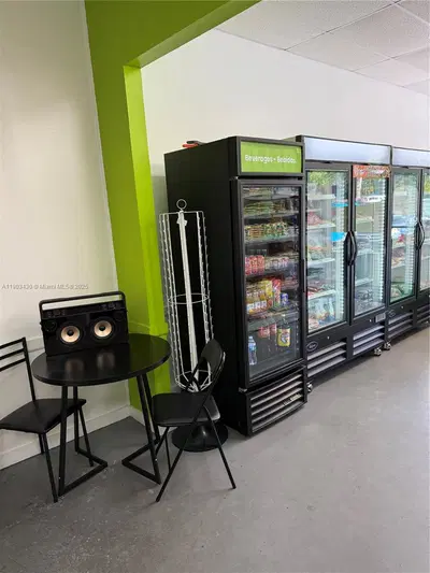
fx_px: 397
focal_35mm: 24
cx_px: 215
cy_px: 286
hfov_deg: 56.8
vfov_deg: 71.6
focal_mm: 6.76
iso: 160
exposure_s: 1/120
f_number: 1.78
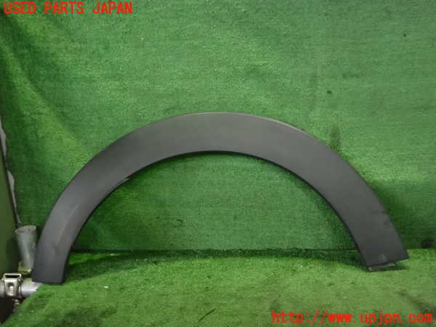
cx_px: 218
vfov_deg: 46.8
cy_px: 164
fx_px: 378
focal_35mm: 30
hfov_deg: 60.0
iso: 1250
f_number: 2.3
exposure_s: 1/60
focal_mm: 5.4
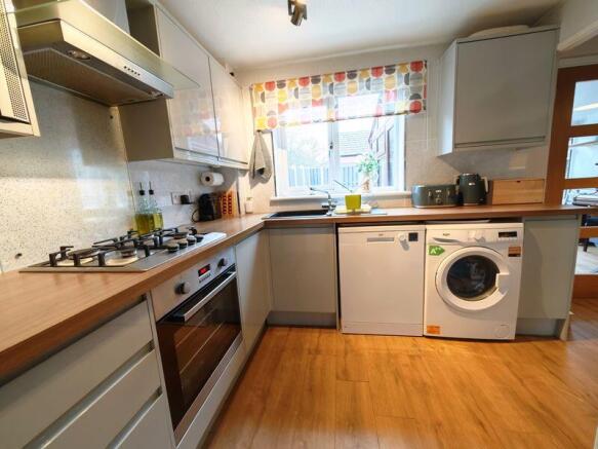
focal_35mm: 12
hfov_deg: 110.5
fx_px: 207
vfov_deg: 94.5
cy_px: 224
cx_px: 299
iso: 250
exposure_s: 1/33.3
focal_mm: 2.03
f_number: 1.8
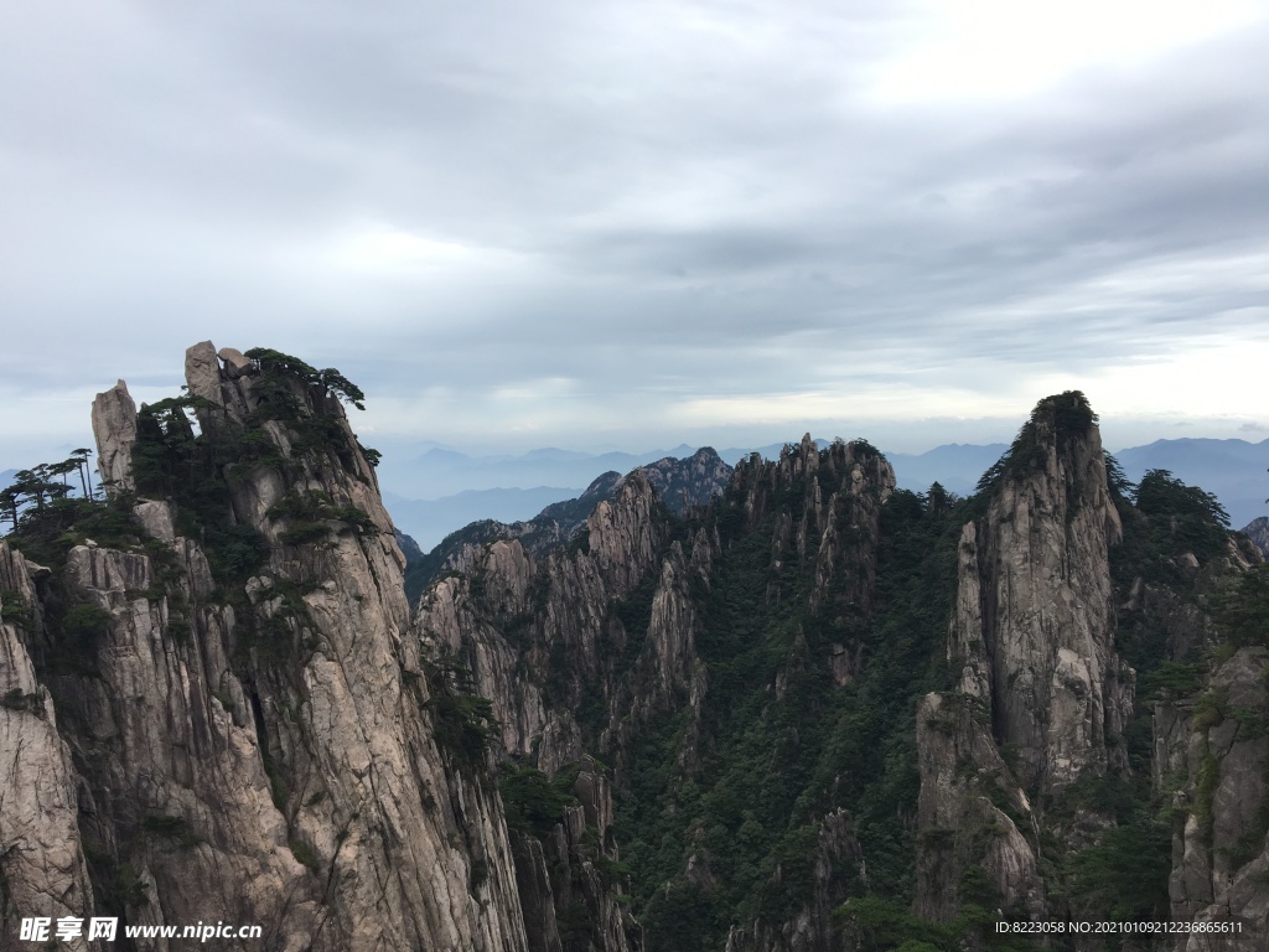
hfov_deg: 61.7
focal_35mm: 29
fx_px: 1063
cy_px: 476
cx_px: 634
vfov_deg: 48.2
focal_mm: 4.15
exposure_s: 1/777
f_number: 2.2
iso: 25
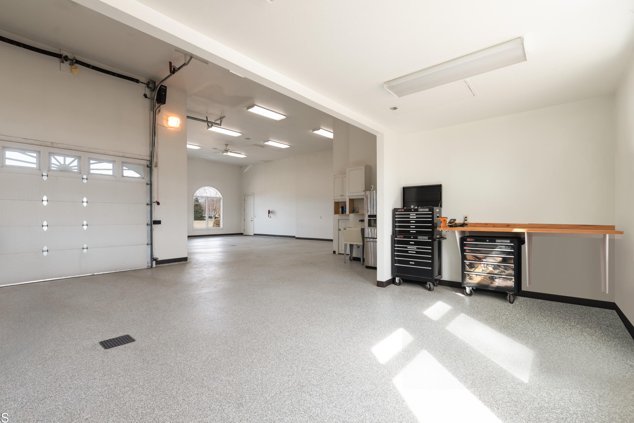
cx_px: 301
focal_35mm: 16
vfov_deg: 73.8
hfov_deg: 96.6
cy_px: 213
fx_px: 282
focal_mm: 15
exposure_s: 1/320
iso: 200
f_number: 7.1
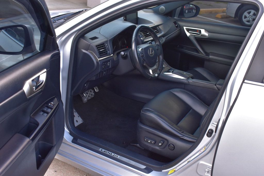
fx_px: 308
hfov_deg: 46.4
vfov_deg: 31.9
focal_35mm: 42
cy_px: 88
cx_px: 132
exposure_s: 1/60
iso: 400
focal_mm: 28
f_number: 8
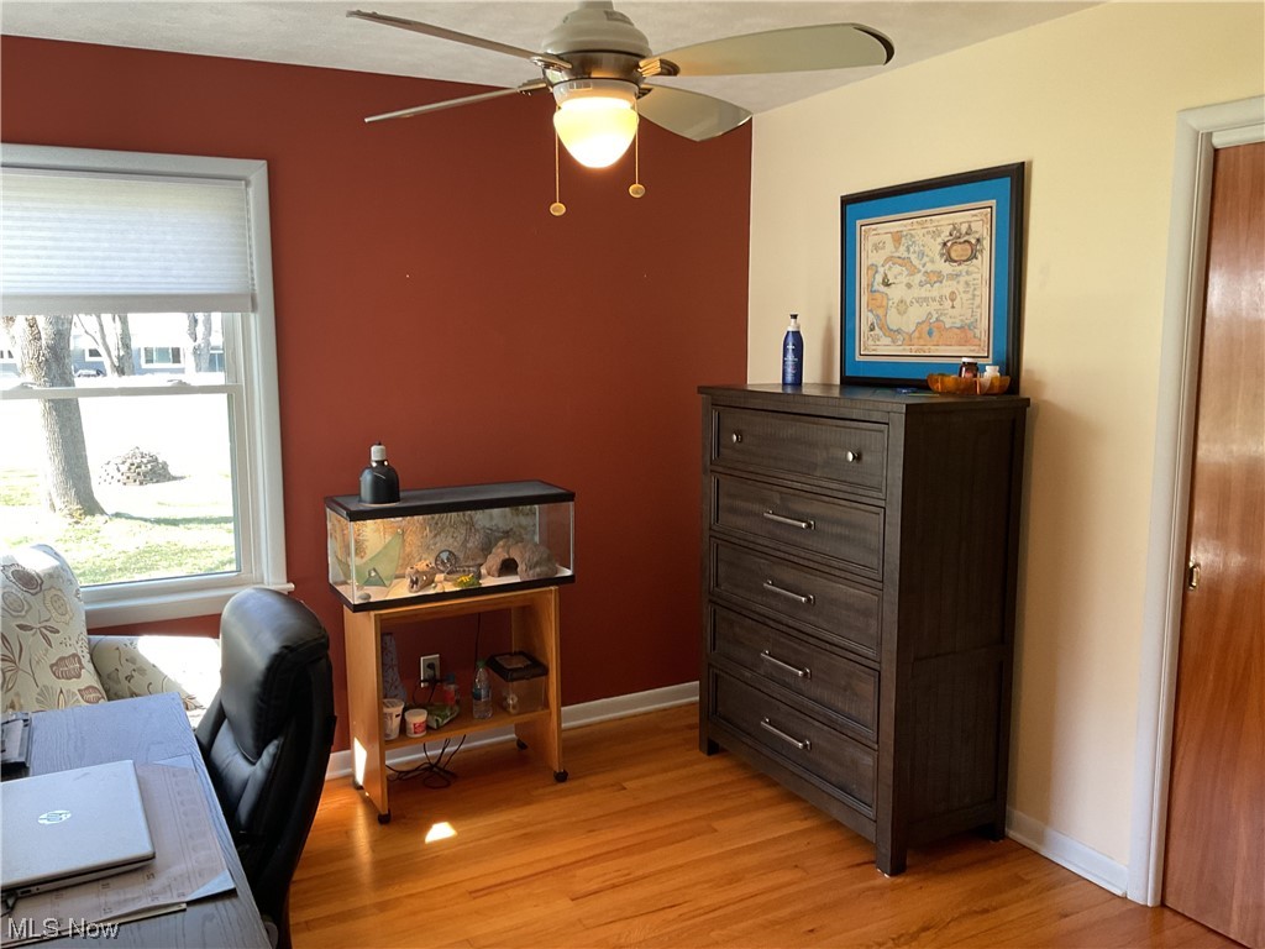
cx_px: 632
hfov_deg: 61.7
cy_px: 474
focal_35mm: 29
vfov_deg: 48.2
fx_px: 1060
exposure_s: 1/60
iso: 80
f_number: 1.8
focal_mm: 3
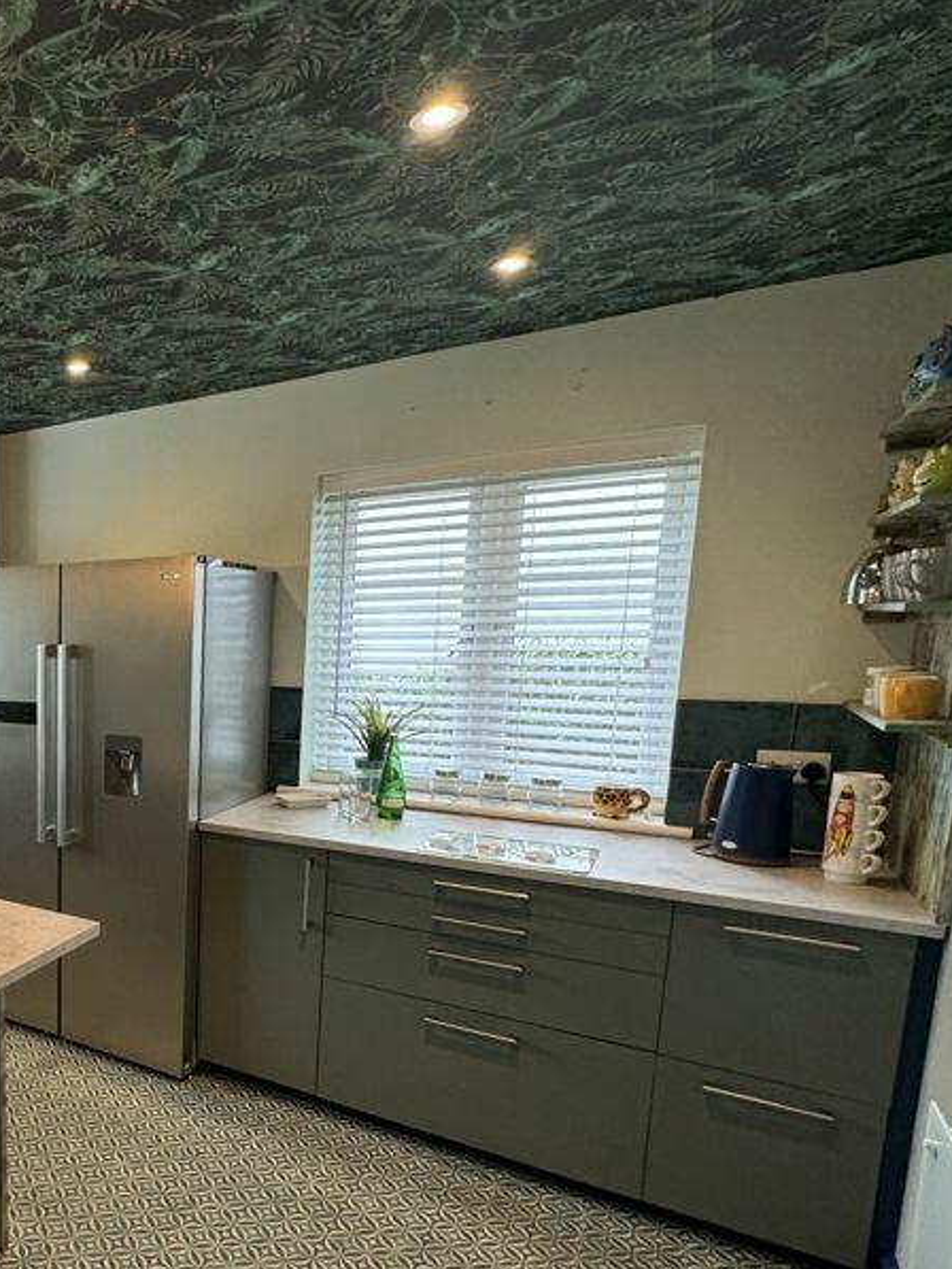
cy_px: 759
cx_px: -45
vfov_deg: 70.9
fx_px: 880
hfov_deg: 45.7
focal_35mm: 24
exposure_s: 1/100
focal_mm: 2.22
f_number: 2.2
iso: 200
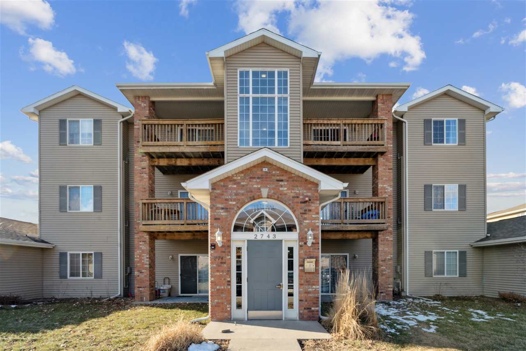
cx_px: 263
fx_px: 234
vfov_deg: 73.7
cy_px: 176
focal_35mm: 16
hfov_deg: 96.7
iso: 640
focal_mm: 16
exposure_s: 1/400
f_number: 10
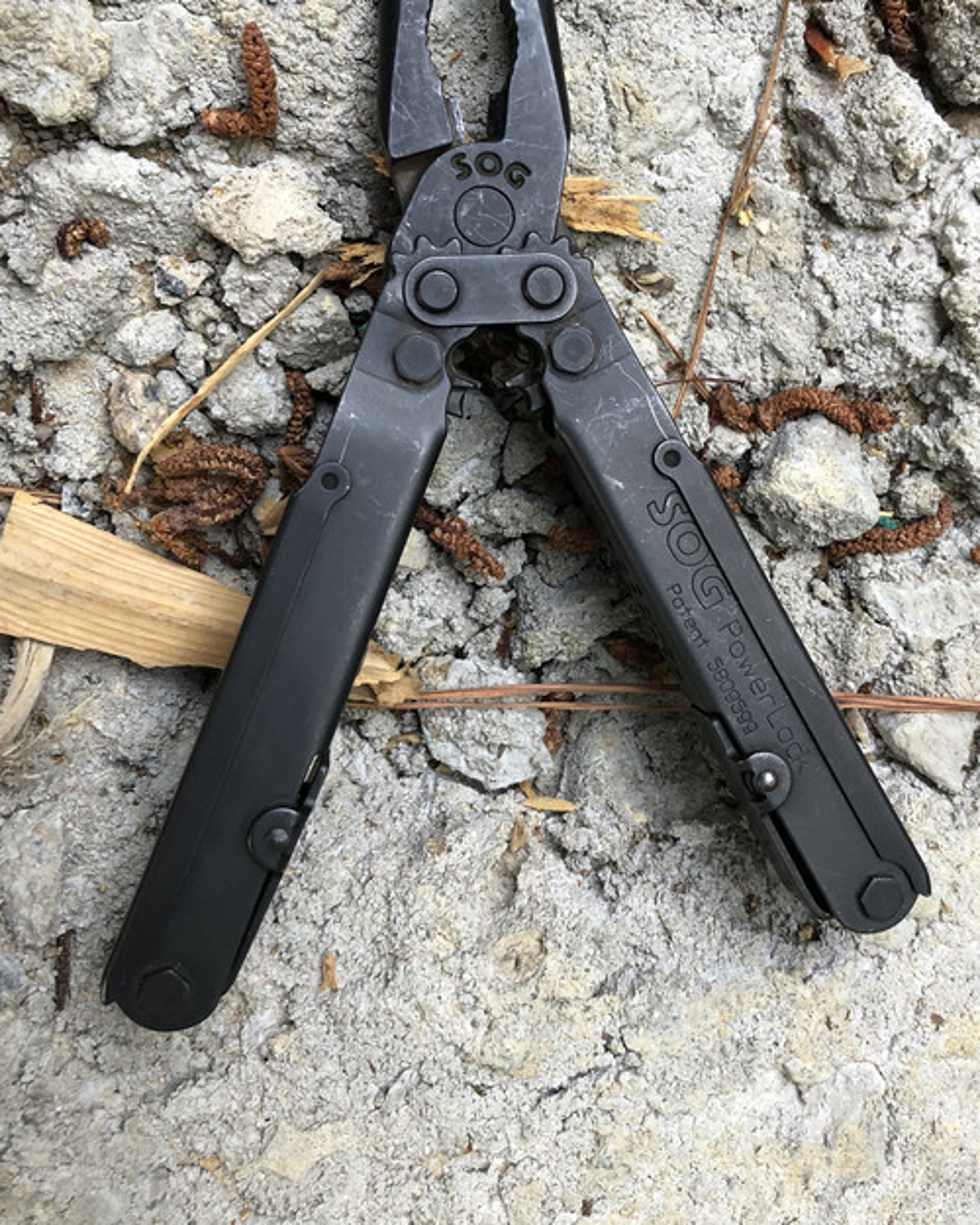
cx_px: 549
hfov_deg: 42.2
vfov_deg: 51.2
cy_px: 486
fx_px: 1269
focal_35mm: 35
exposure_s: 1/30
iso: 25
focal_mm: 3.99
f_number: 1.8
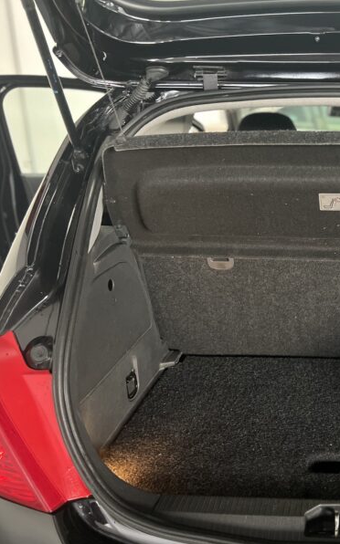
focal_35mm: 37
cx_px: 335
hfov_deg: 31.9
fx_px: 549
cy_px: 273
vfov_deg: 52.8
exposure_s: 1/34
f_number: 1.5
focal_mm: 5.7
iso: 640
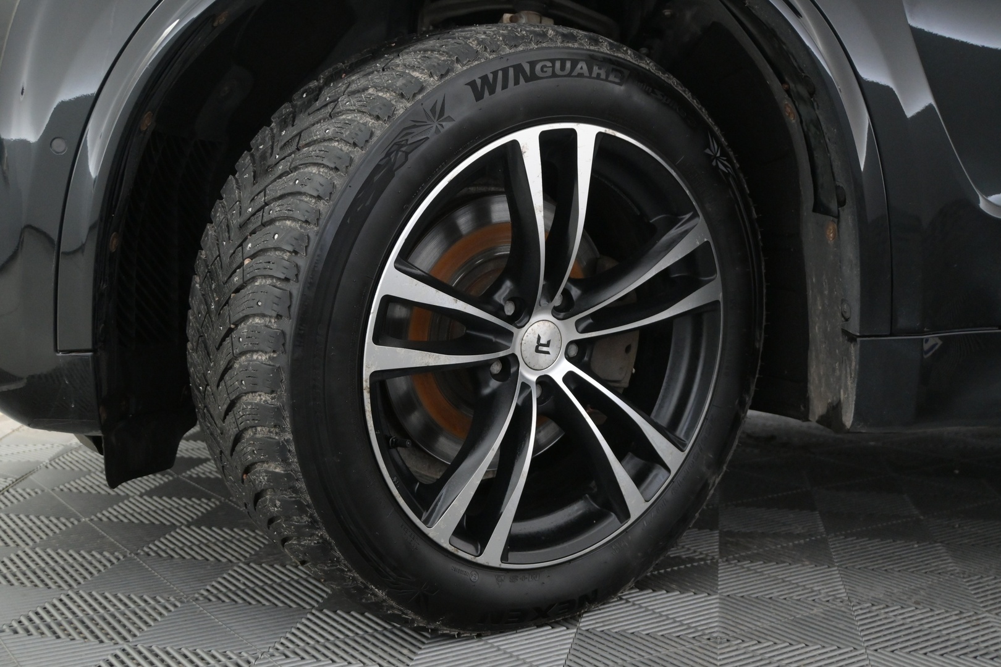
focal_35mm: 41
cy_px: 334
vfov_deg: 32.4
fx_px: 1147
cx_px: 500
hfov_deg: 47.2
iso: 2500
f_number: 4.5
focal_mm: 27.5
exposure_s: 1/80
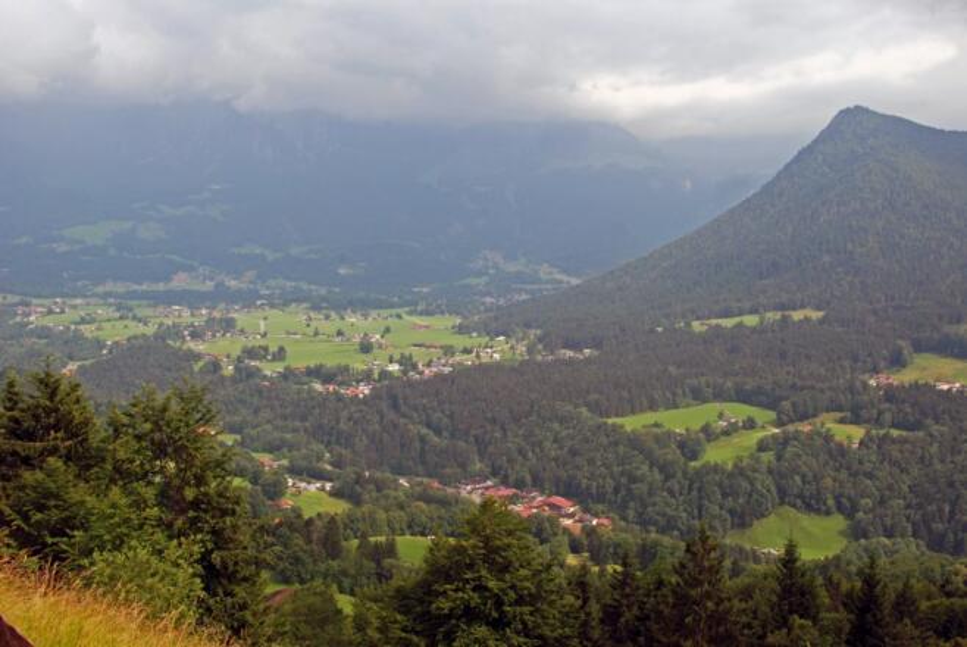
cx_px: 484
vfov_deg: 36.9
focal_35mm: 36
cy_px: 324
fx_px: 968
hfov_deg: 53.1
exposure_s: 1/100
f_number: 11
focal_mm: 24
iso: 160
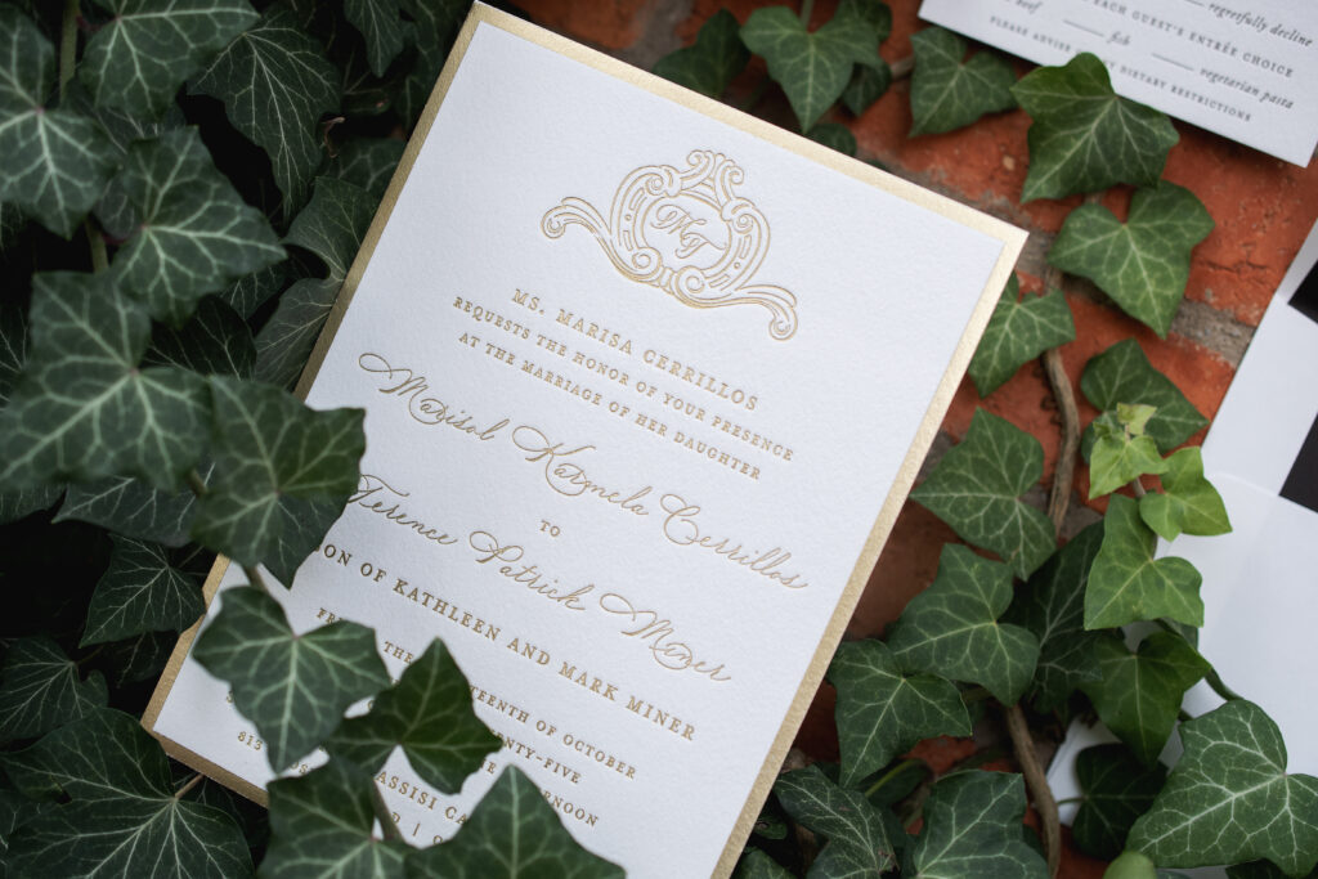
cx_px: 659
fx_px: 2197
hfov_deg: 33.4
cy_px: 440
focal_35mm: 60
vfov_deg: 22.6
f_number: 4.5
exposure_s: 1/320
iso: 100
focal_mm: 40
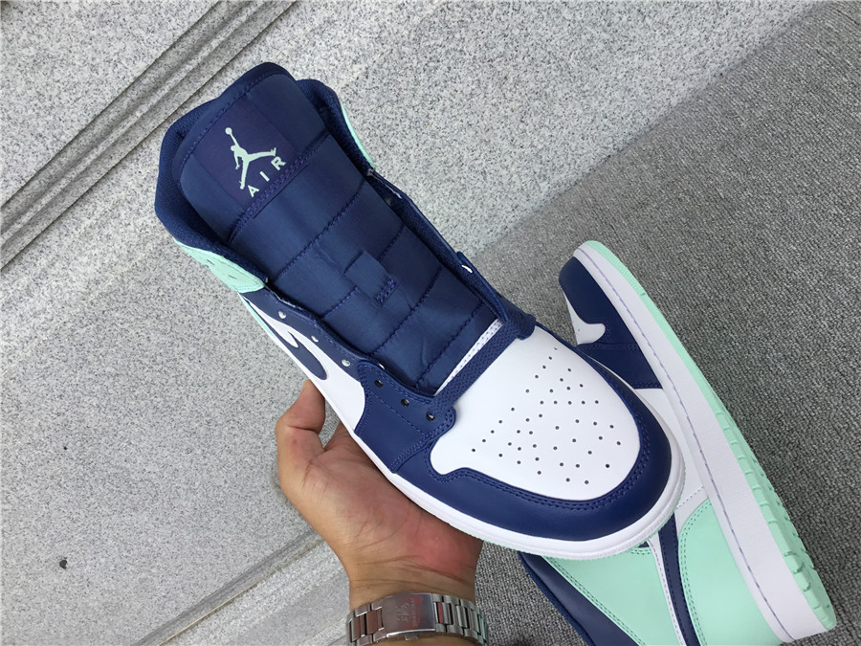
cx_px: 430
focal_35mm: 31
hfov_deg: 58.4
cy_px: 323
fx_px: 771
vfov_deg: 45.4
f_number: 2.4
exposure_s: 1/295
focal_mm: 3.3
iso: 25
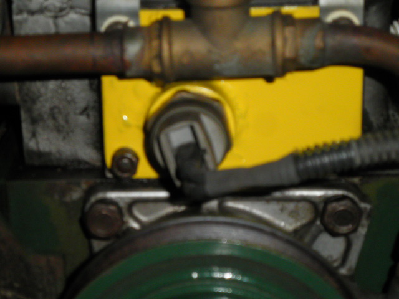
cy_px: 150
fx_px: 1164
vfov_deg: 14.6
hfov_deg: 19.4
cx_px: 200
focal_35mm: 101
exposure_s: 1/100
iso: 160
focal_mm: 17.8
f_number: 5.4
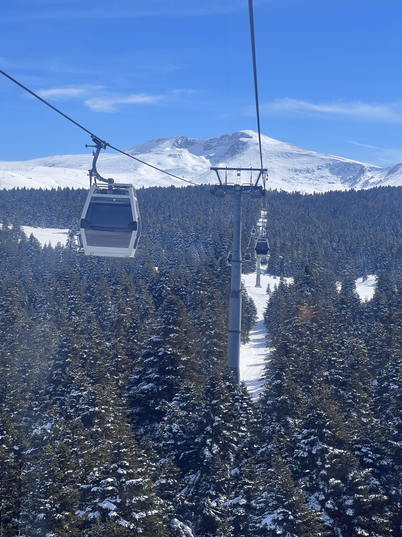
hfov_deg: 19.1
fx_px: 1192
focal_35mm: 77
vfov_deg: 25.3
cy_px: 268
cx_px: 201
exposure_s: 1/421
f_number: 2.8
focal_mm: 9
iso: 32
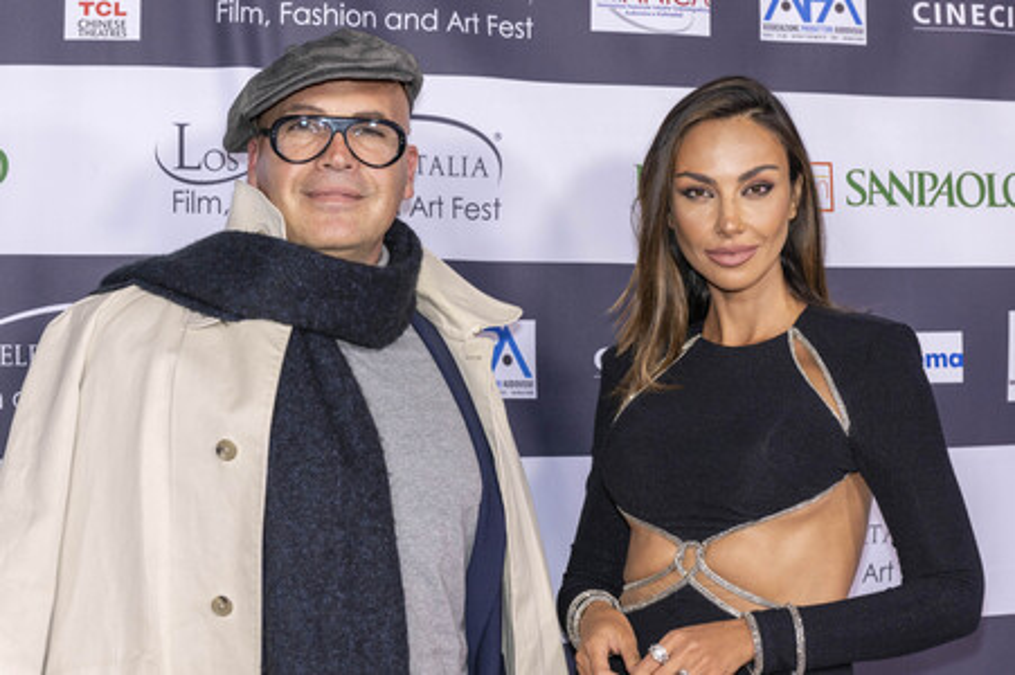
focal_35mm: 66
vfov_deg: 20.6
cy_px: 338
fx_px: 1859
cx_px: 508
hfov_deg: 30.5
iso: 800
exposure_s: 1/200
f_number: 5.6
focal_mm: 66
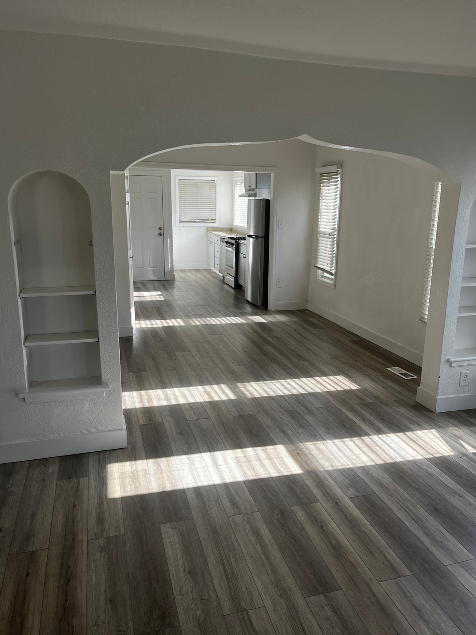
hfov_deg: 51.3
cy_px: 319
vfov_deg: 65.3
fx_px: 495
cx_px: 243
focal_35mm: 27
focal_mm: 5.1
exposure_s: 1/343
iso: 50
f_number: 1.6
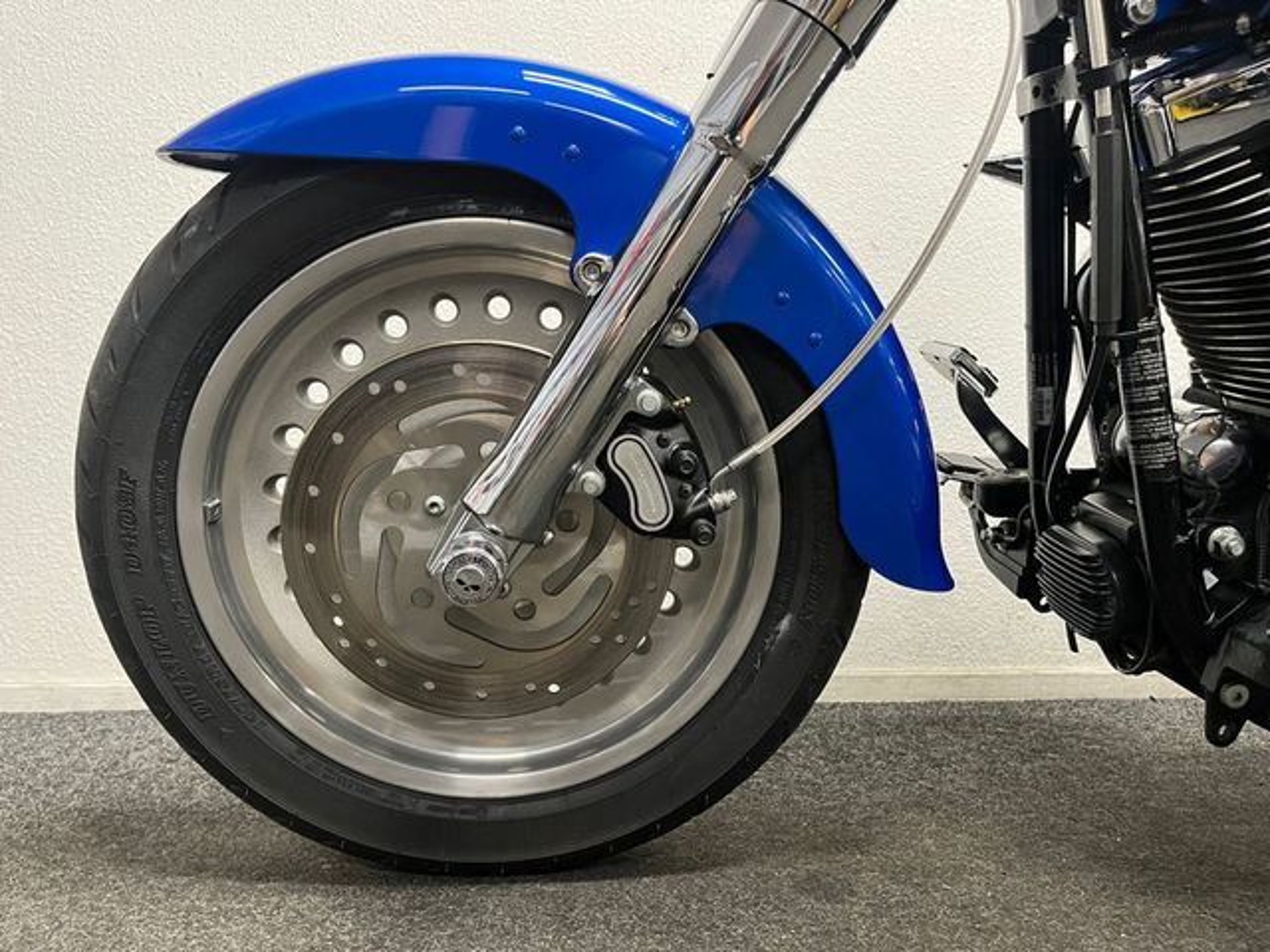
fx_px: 954
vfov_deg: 53.1
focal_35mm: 26
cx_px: 635
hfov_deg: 67.3
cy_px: 476
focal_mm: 5.1
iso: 400
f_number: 1.6
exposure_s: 1/50
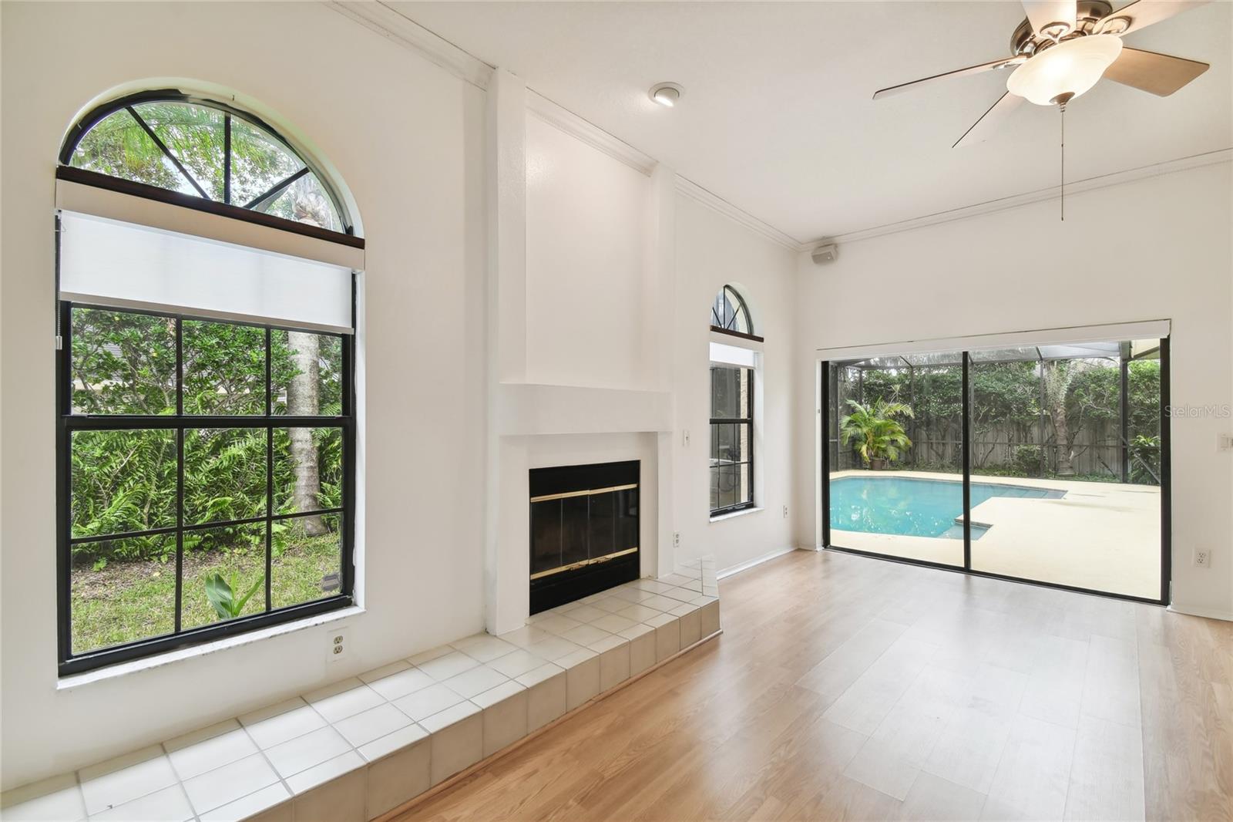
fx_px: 514
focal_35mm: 15
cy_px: 411
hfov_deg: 100.4
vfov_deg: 77.3
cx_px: 616
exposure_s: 1/30
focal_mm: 10
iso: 100
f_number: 7.1
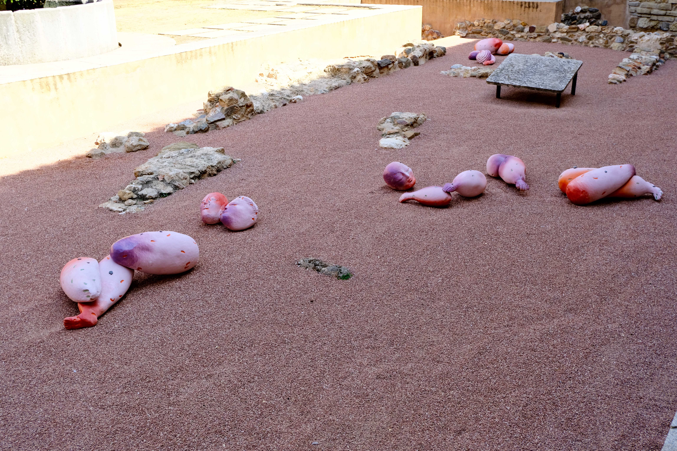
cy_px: 226
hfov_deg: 53.1
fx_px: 677
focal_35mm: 36
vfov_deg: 36.9
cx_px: 338
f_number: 5.6
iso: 320
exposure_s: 1/320
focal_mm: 24.2
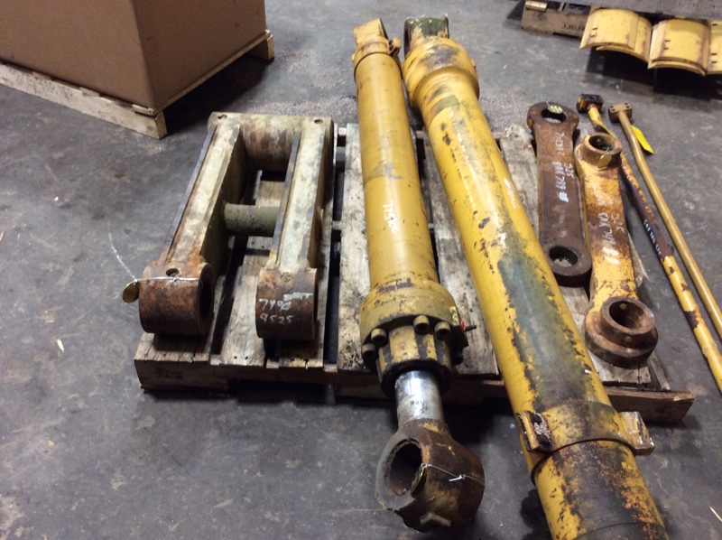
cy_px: 270
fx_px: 667
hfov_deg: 56.9
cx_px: 361
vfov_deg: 44.1
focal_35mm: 32
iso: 80
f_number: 2.4
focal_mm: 3.3
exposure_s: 1/24
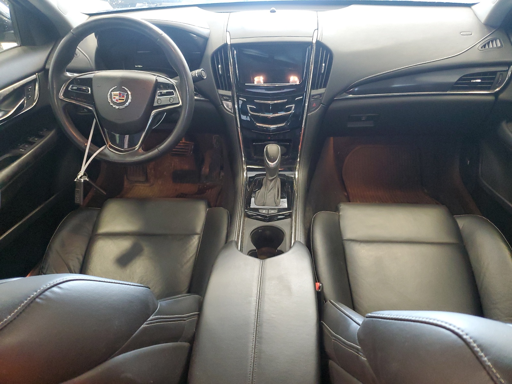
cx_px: 256
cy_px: 192
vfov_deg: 53.1
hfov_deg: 67.3
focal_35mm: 26
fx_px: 385
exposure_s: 1/60.2
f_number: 1.5
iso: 285
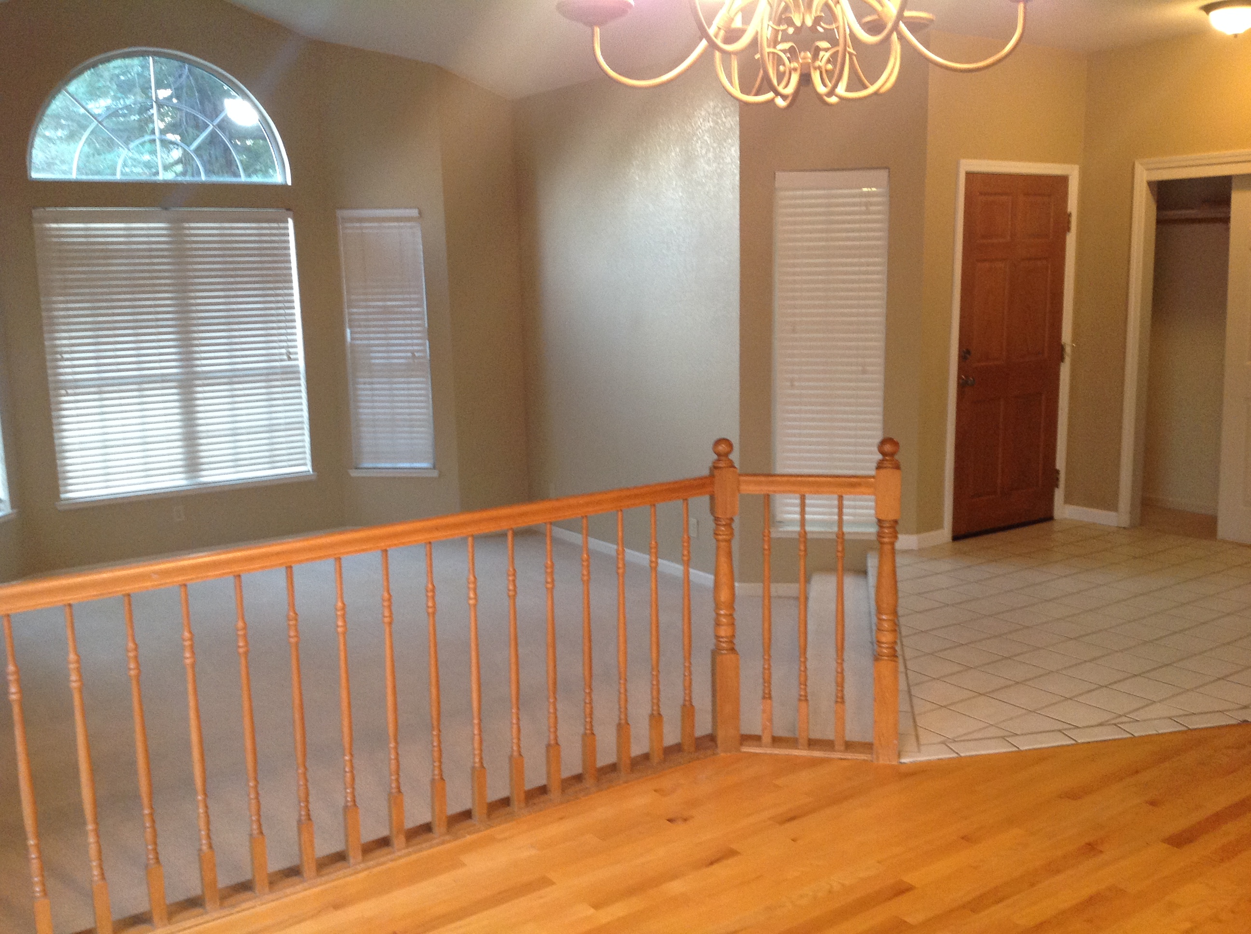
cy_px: 467
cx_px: 626
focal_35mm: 35
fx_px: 1263
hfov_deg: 52.7
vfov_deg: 40.6
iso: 160
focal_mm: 4.28
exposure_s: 1/15
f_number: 2.4
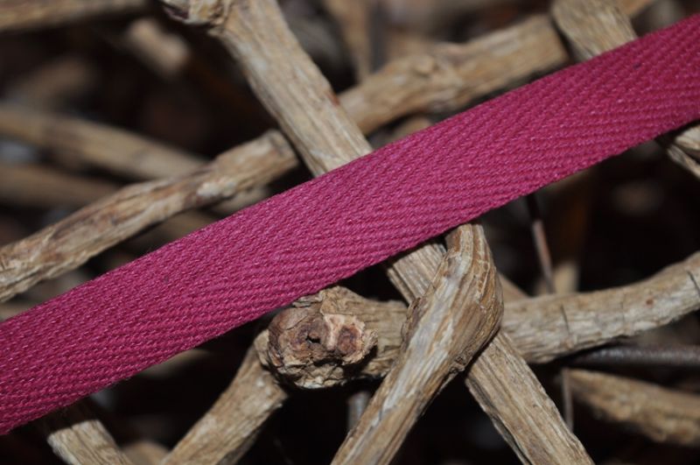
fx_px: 1515
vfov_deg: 17.4
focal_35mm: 78
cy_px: 232
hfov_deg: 26.0
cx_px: 350
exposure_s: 1/60
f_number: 5.6
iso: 200
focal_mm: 52
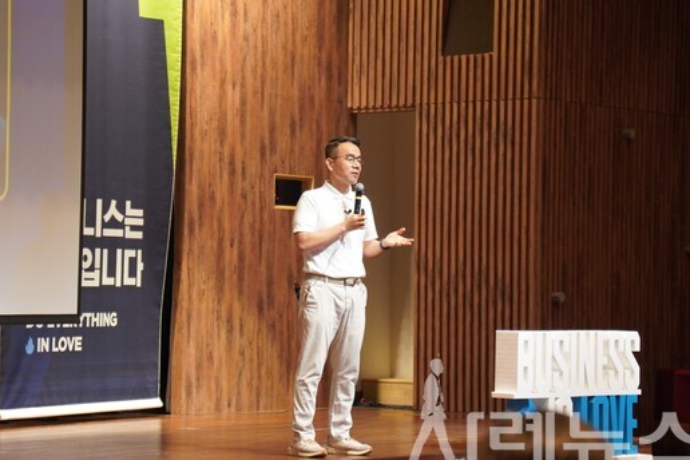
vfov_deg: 11.2
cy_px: 227
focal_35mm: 122
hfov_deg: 16.8
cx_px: 321
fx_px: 2338
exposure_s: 1/50
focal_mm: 70
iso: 800
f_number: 2.8
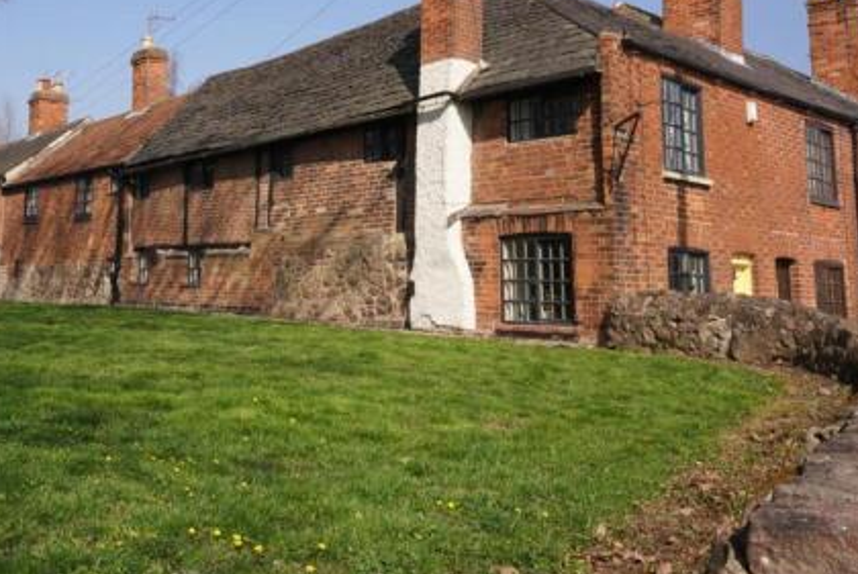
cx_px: 266
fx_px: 1002
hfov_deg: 45.4
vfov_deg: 31.5
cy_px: 156
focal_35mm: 42
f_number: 11
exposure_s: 1/400
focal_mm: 18
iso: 400
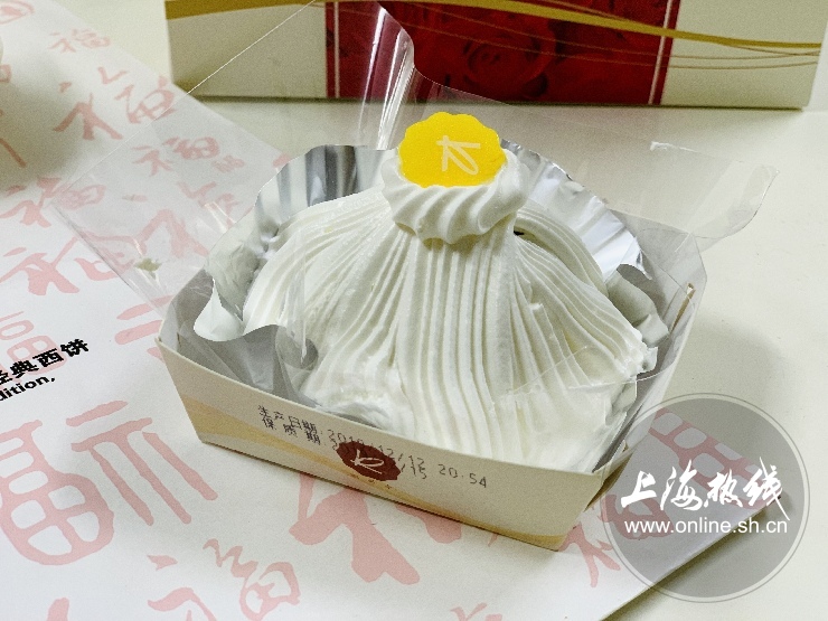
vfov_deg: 28.0
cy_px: 310
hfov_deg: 36.8
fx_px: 1244
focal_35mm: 52
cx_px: 414
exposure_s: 1/67
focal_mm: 6
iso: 125
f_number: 2.4
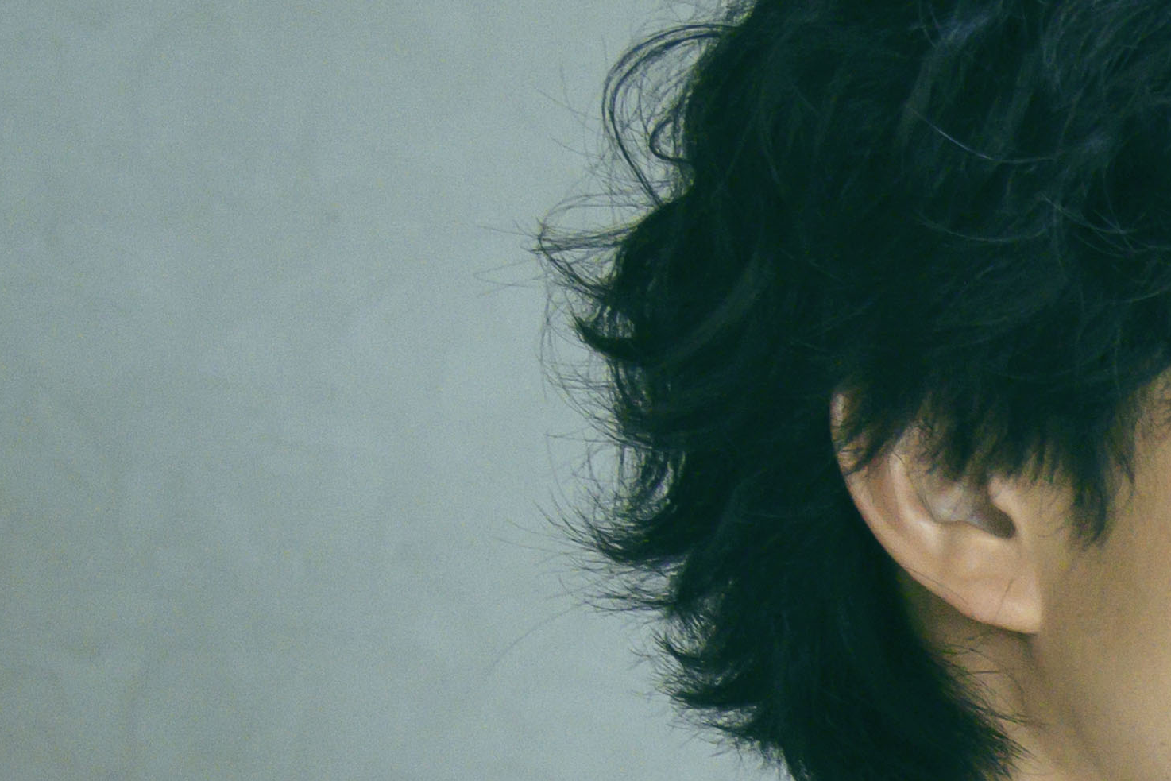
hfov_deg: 9.2
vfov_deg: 6.7
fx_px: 6376
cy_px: 1748
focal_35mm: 196
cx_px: 3016
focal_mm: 35
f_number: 5.6
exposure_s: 1/100
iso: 1600
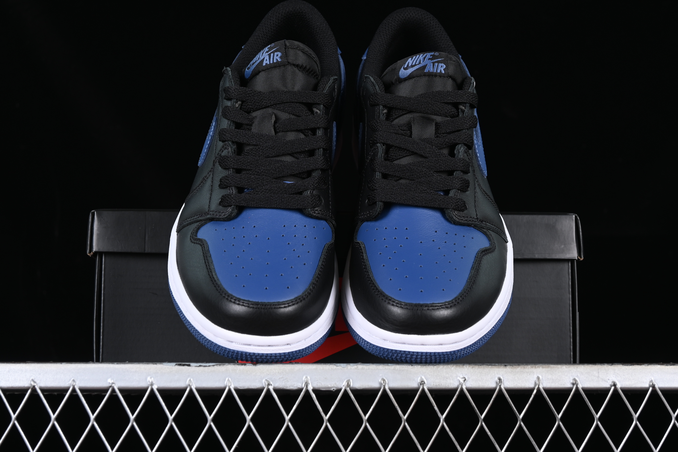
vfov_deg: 18.2
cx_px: 339
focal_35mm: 75
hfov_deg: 27.0
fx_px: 1412
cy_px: 226
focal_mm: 50
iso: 160
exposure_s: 1/60
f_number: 6.3
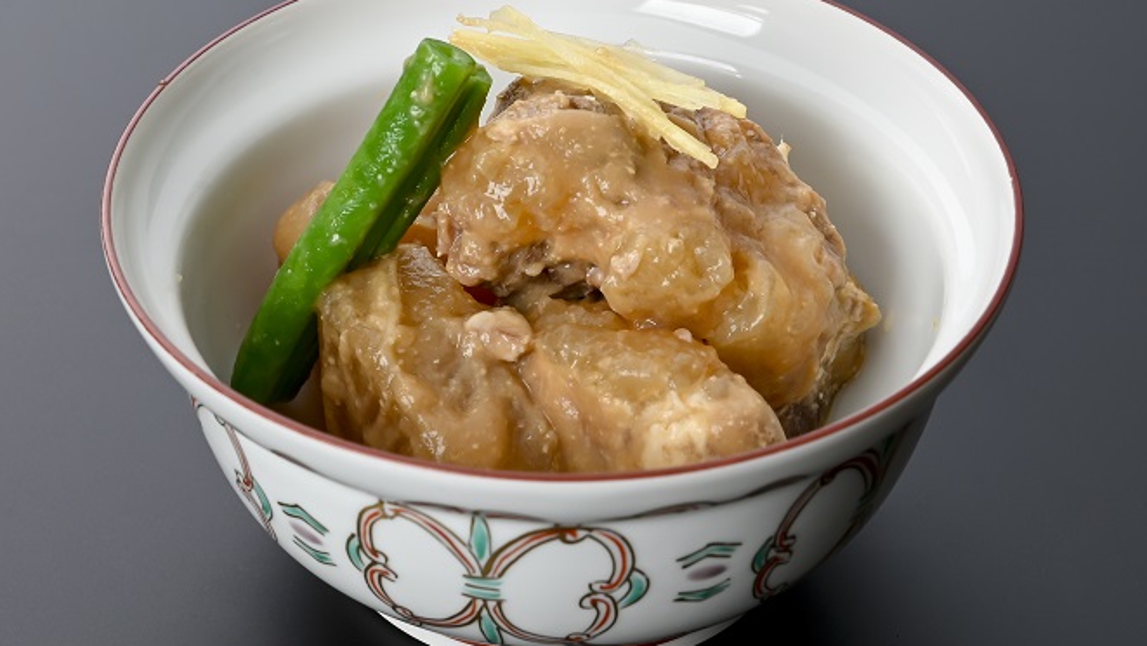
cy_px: 301
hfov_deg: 19.3
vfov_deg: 10.9
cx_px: 577
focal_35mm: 111
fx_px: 3376
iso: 200
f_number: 10
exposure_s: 1/125
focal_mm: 70
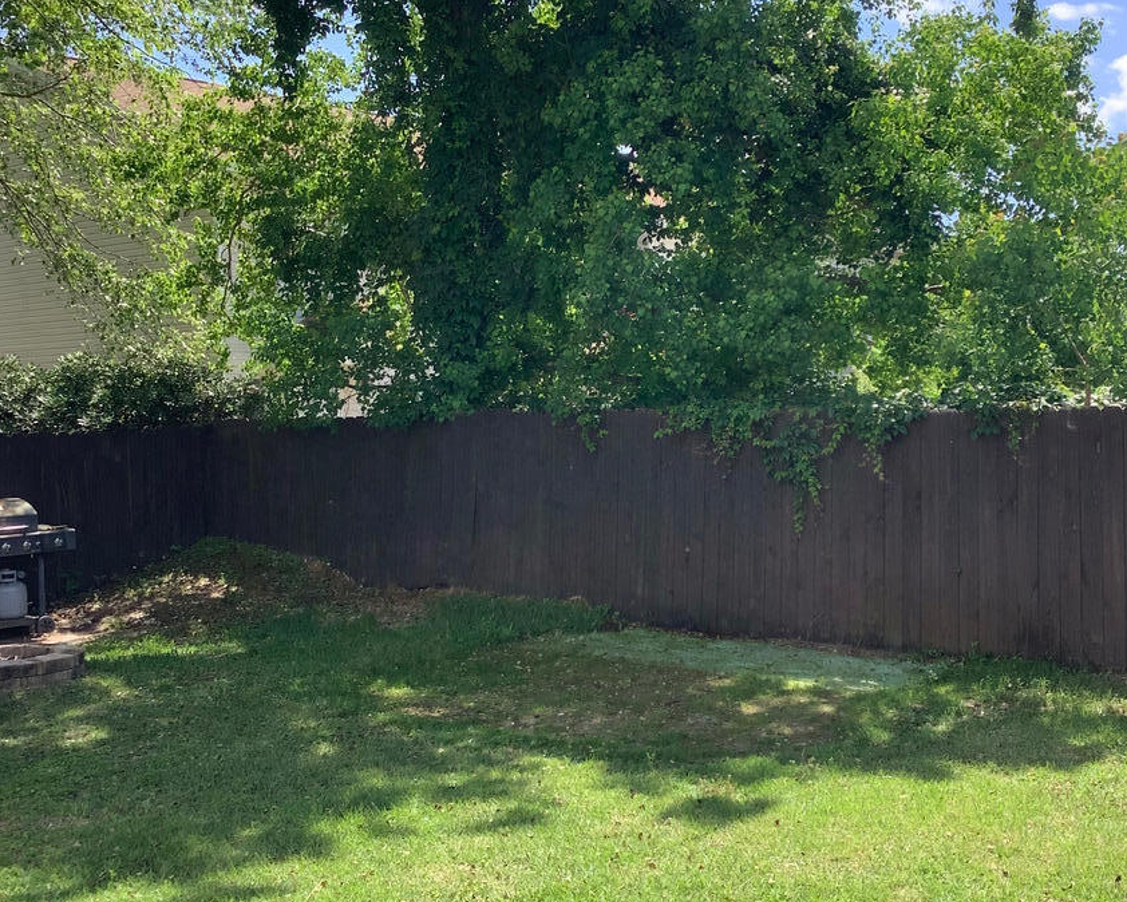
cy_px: 448
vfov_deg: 32.8
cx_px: 597
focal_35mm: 46
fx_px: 1535
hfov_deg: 40.3
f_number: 2.4
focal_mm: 3.3
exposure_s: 1/341
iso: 25
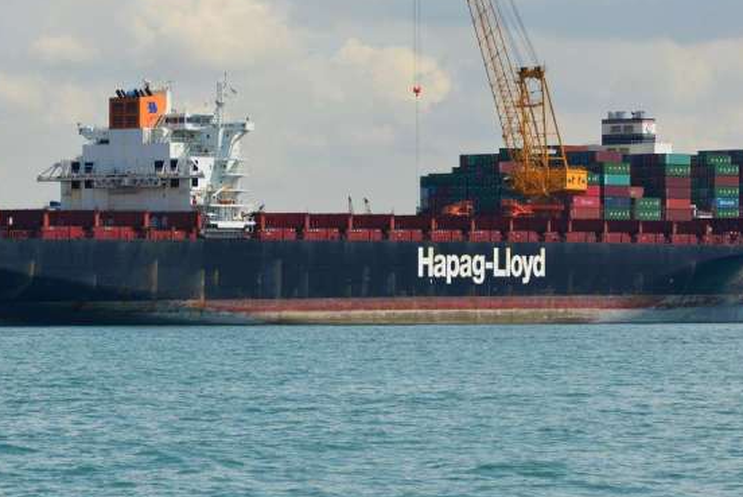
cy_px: 214
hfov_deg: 11.3
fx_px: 3738
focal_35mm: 181
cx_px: 287
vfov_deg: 7.6
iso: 100
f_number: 9
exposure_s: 1/320
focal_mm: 125
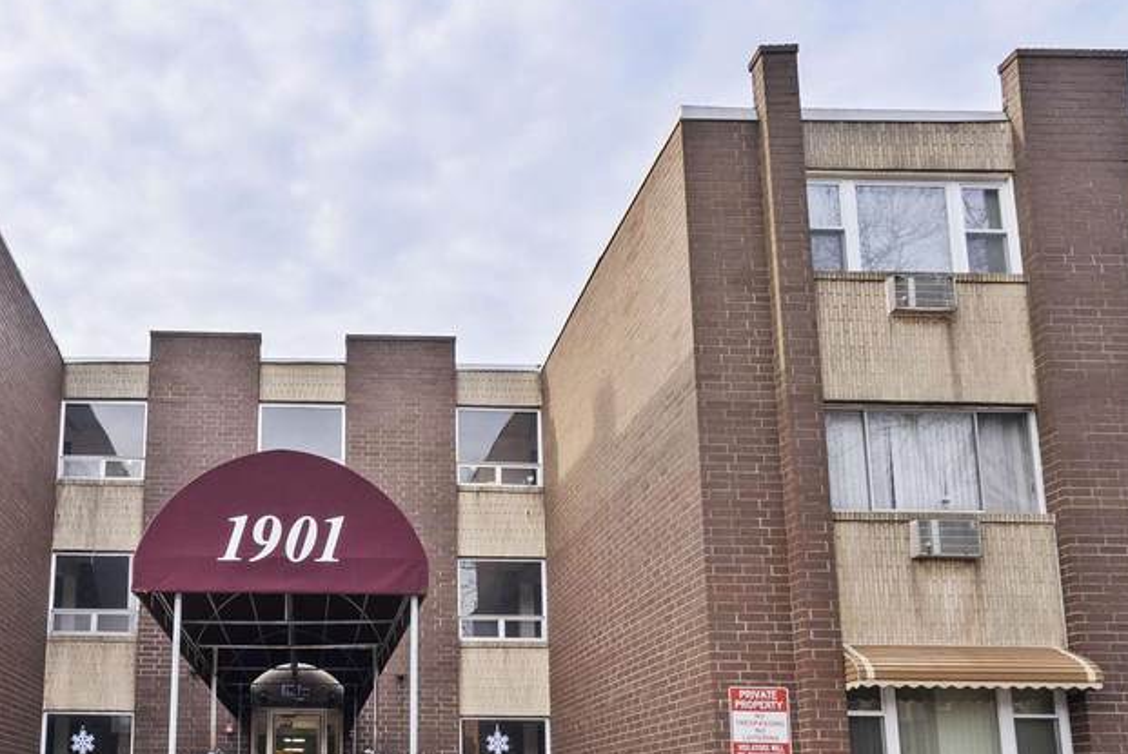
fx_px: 1035
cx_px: 305
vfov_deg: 38.1
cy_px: 637
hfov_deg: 54.9
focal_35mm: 33
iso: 100
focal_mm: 16
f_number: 8
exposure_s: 1/160
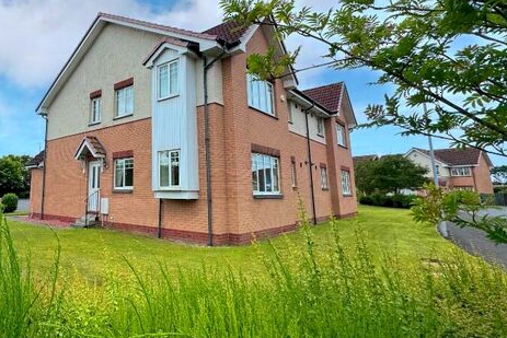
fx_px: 310
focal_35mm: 22
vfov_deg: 56.9
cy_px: 141
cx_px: 145
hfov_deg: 74.5
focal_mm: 2.22
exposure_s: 1/625
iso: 50
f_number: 2.2
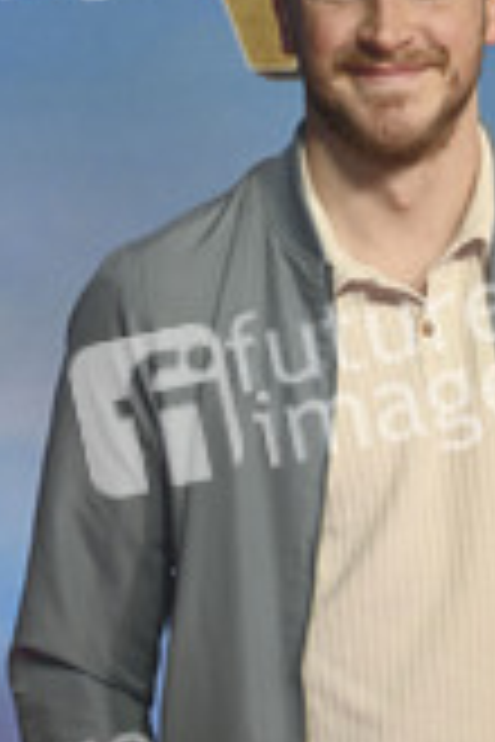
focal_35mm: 133
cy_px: 616
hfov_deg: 10.3
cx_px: 432
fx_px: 2743
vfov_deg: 15.3
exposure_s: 1/160
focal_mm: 55
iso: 800
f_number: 5.6
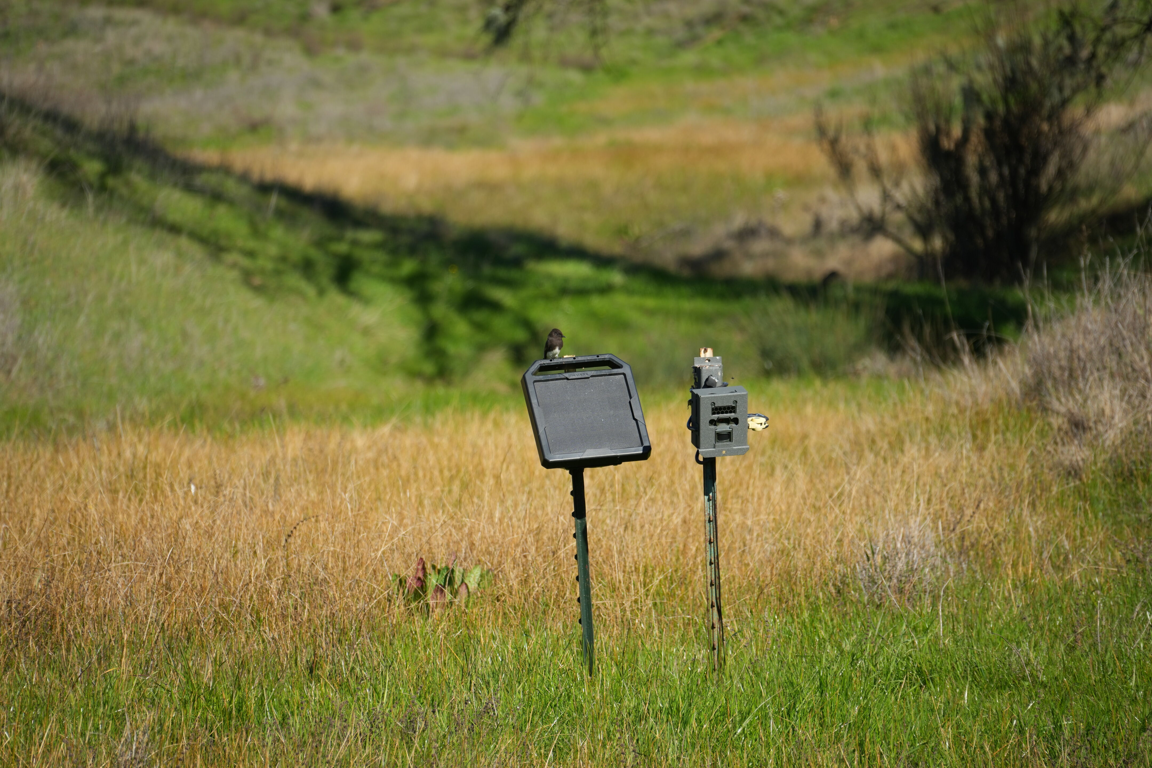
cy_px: 384
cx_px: 576
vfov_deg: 4.6
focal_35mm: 300
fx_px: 9599
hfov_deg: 6.9
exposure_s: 1/640
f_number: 7.1
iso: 250
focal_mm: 300
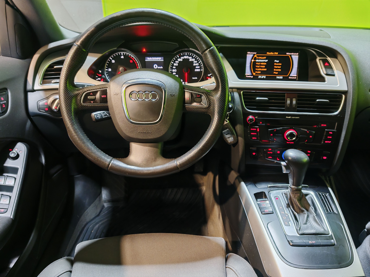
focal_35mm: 27
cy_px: 138
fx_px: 289
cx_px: 185
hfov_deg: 65.3
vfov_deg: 51.4
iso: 125
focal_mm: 6.83
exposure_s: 1/33
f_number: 1.4
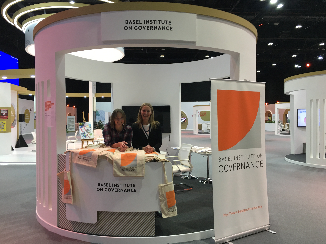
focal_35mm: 29
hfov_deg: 61.7
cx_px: 163
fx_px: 273
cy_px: 122
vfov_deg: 48.2
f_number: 2.2
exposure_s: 1/33
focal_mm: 4.15
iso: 80
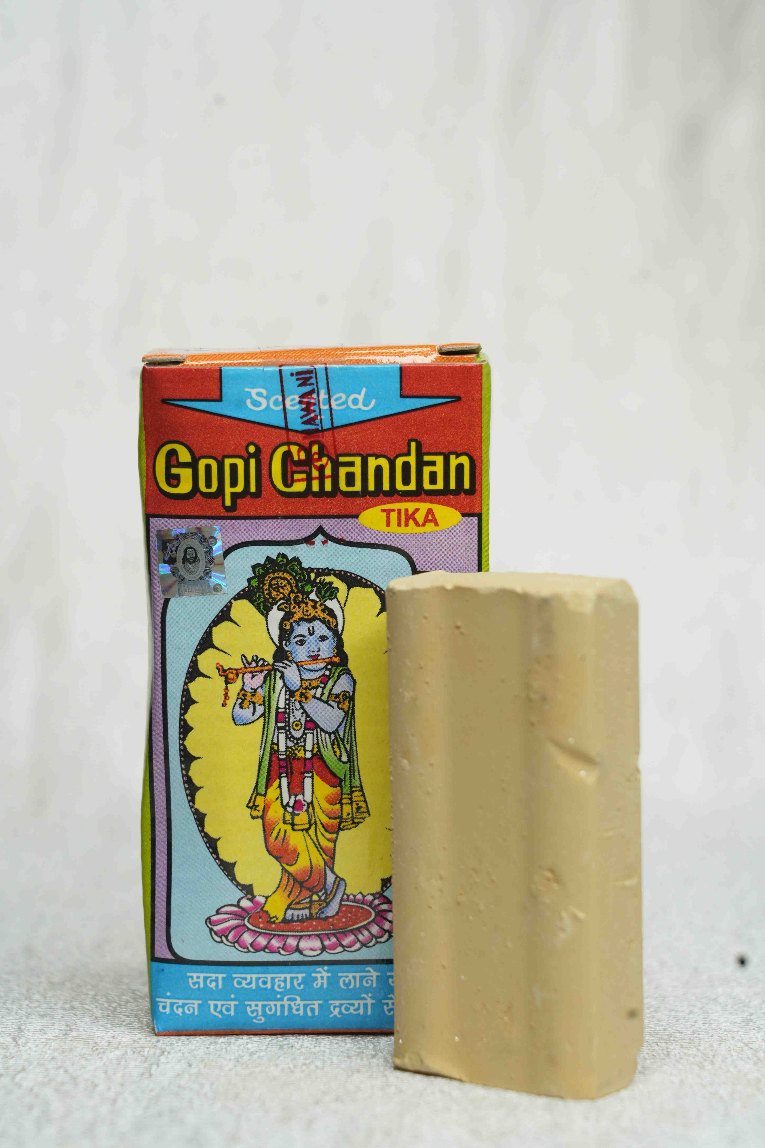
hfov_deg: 13.6
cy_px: 574
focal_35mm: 101
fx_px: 3219
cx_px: 382
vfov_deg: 20.2
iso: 1000
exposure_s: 1/125
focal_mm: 101
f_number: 9
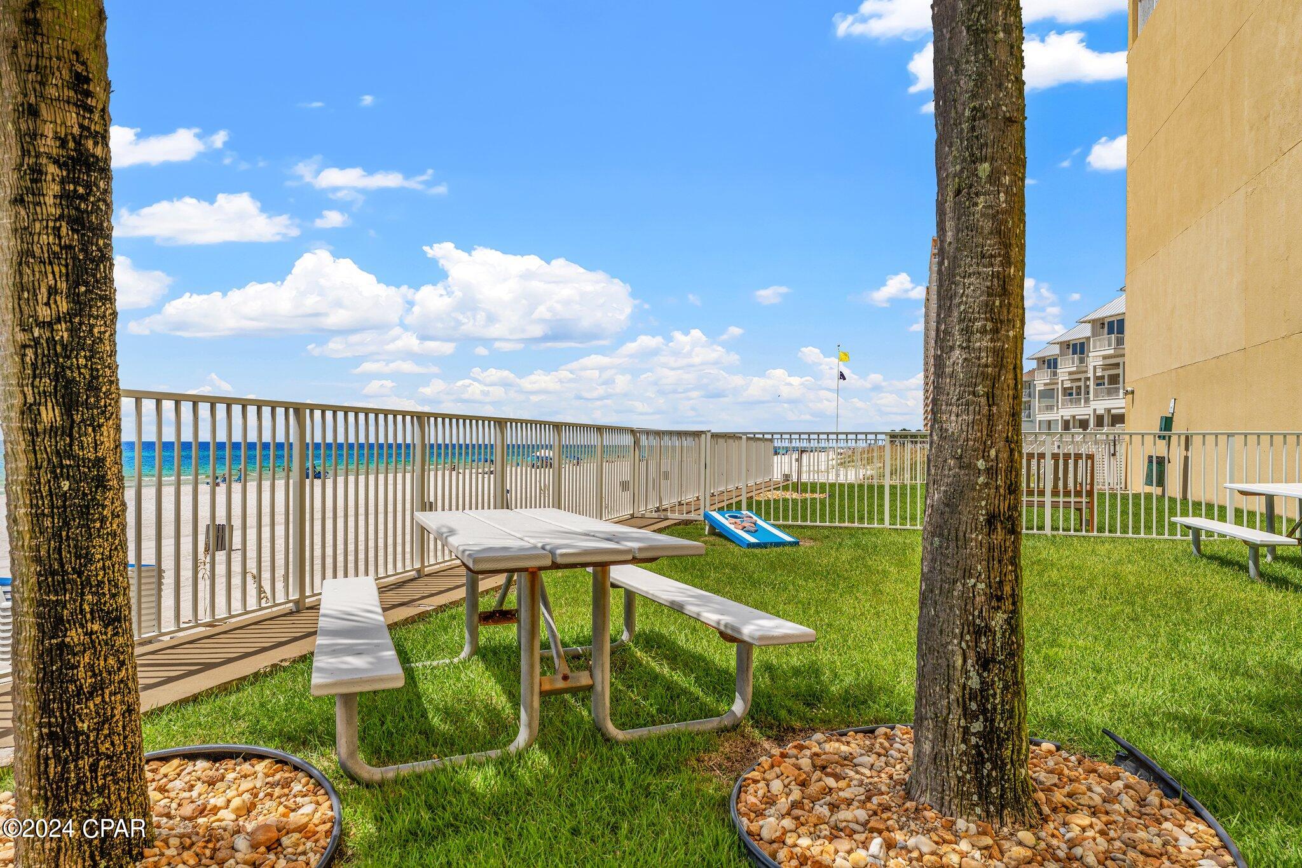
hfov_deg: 82.0
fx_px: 749
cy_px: 434
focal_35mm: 21
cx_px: 651
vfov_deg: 60.2
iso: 100
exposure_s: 1/500
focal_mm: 20.7
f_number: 9
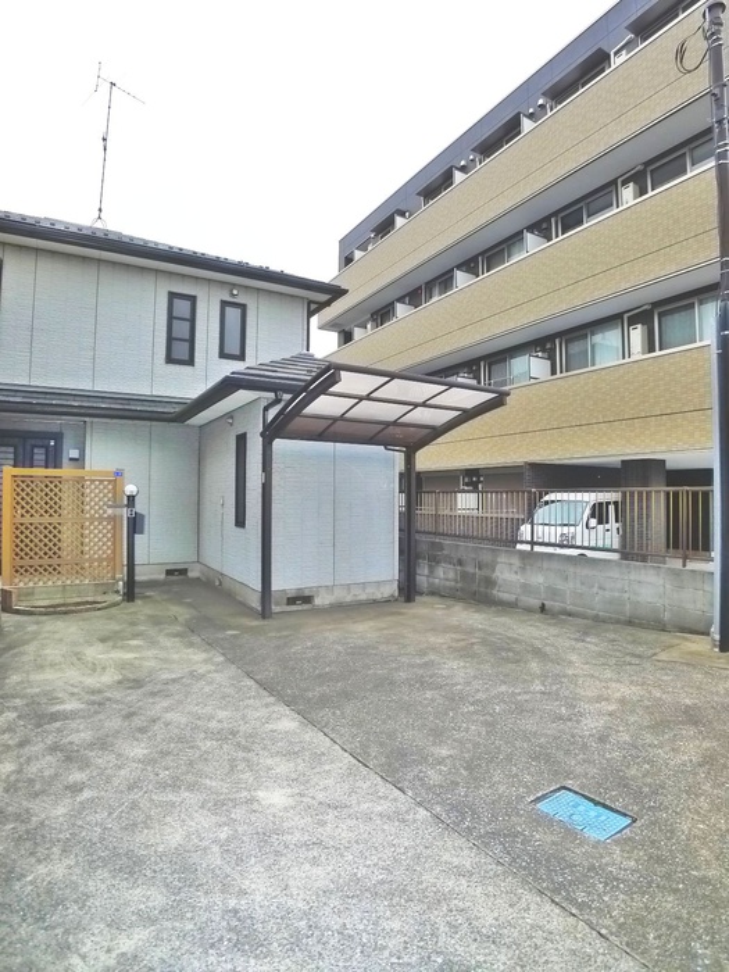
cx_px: 364
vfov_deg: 71.6
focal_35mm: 24
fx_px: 674
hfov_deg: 56.8
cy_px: 486
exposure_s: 1/500
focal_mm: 5.1
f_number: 3.2
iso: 400
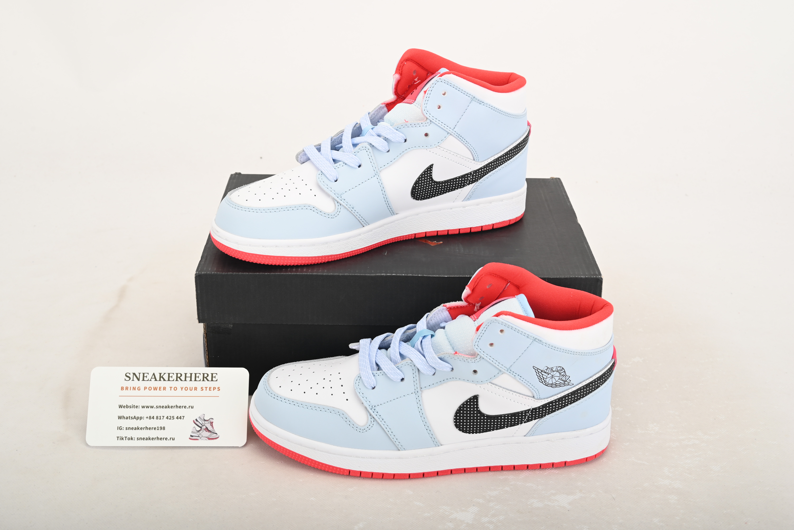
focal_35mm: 42
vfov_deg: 31.9
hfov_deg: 46.4
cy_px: 265
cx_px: 397
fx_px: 927
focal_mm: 42
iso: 100
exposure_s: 1/200
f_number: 11
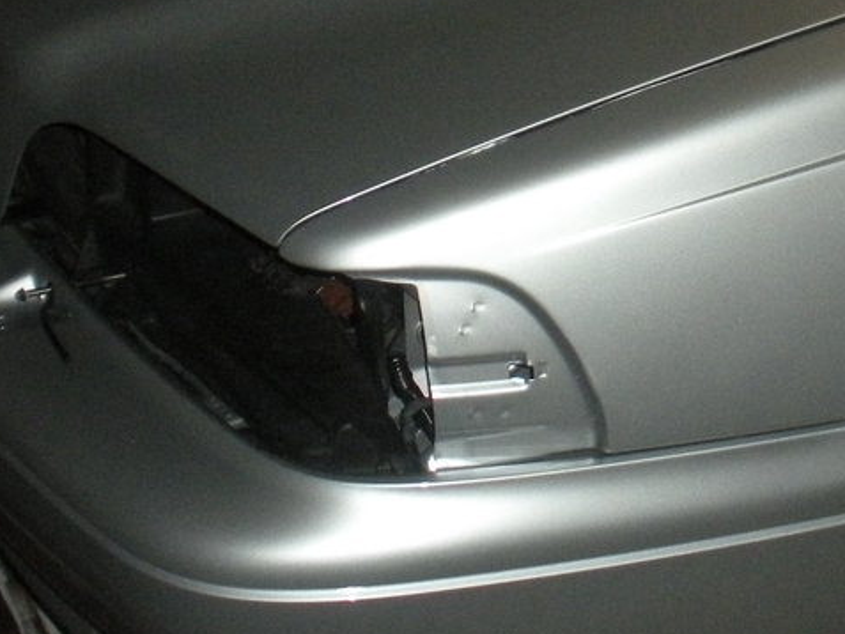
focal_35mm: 88
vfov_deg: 16.5
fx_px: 2149
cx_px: 717
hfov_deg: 21.9
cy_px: 9
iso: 400
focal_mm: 6.3
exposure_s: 1/60
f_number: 3.5
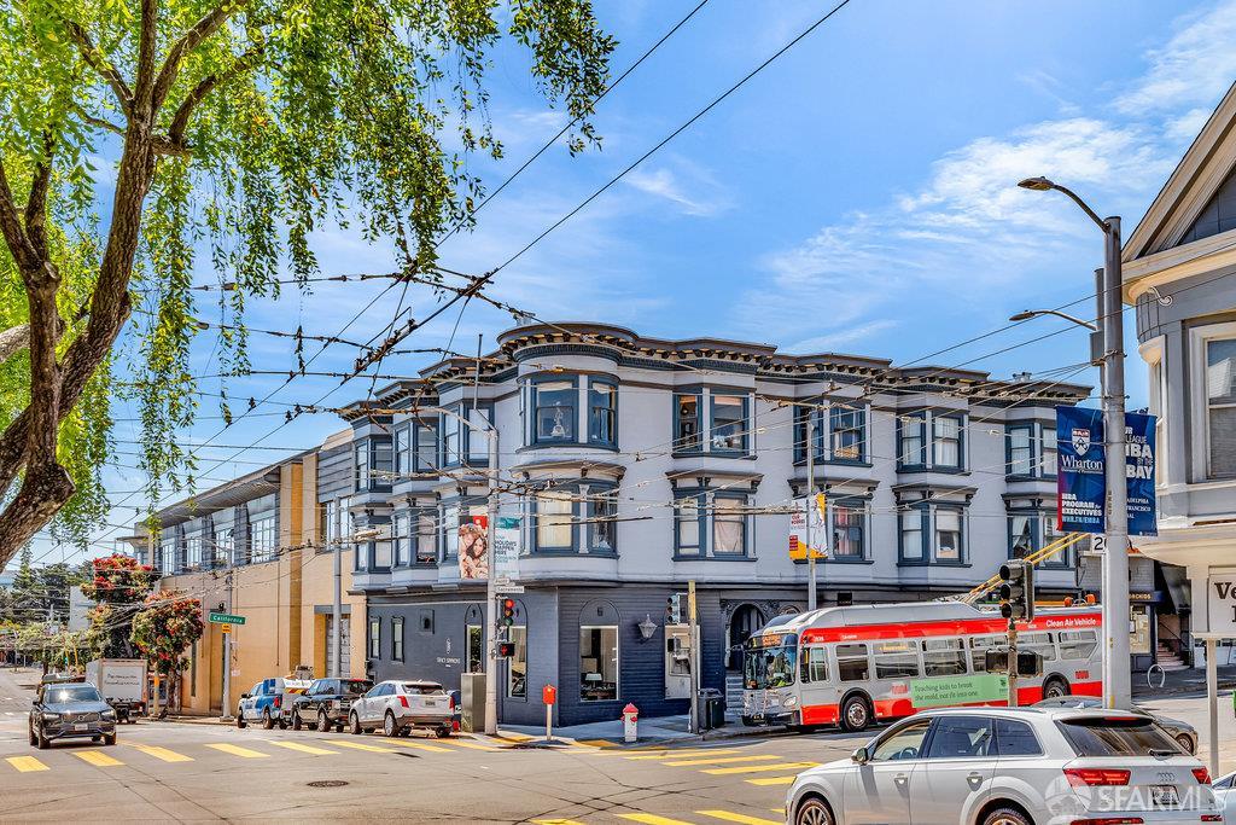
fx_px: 1236
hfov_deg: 53.1
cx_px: 618
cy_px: 412
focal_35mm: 36
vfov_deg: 36.9
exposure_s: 1/800
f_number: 7.1
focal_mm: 24
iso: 250
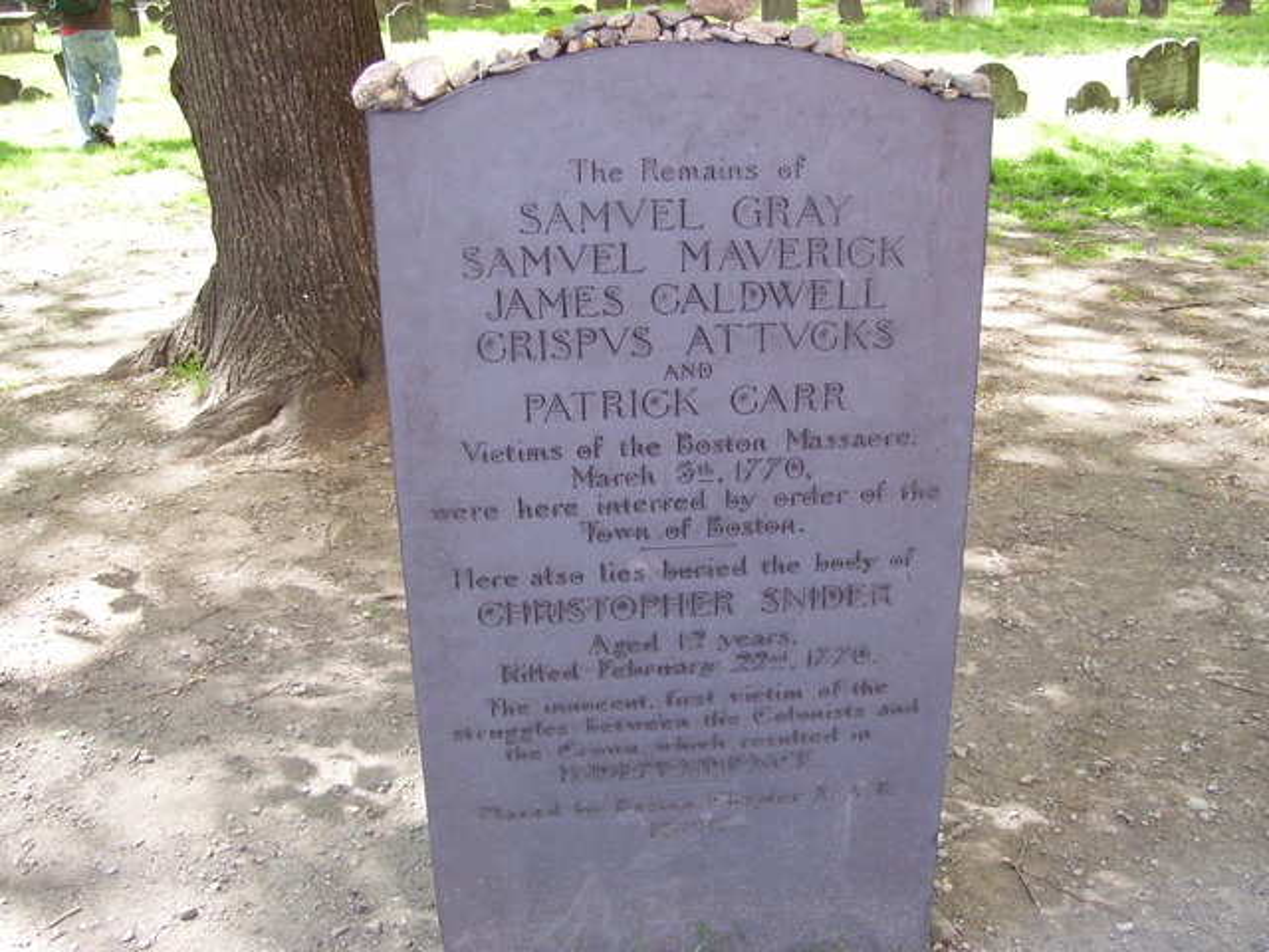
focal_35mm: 36
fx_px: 1320
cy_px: 476
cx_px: 634
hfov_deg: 51.4
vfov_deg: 39.7
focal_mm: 6
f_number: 2.7
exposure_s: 1/60
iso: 80
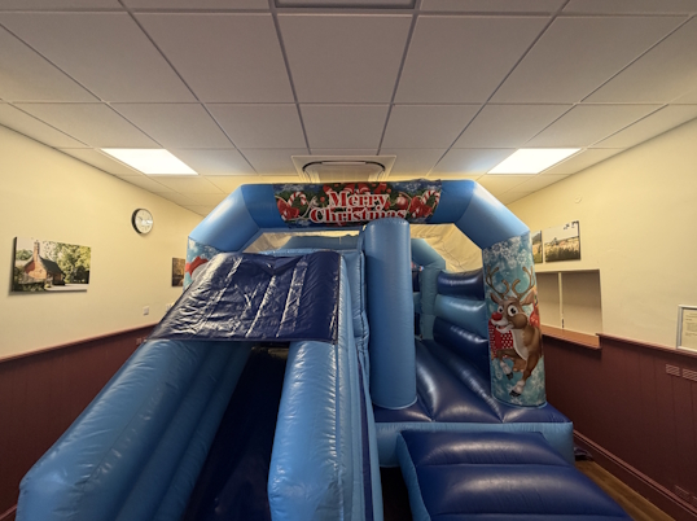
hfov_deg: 102.1
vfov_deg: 85.5
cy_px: 260
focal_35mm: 14
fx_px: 282
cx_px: 348
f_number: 2.2
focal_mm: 2.22
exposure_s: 1/50
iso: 250
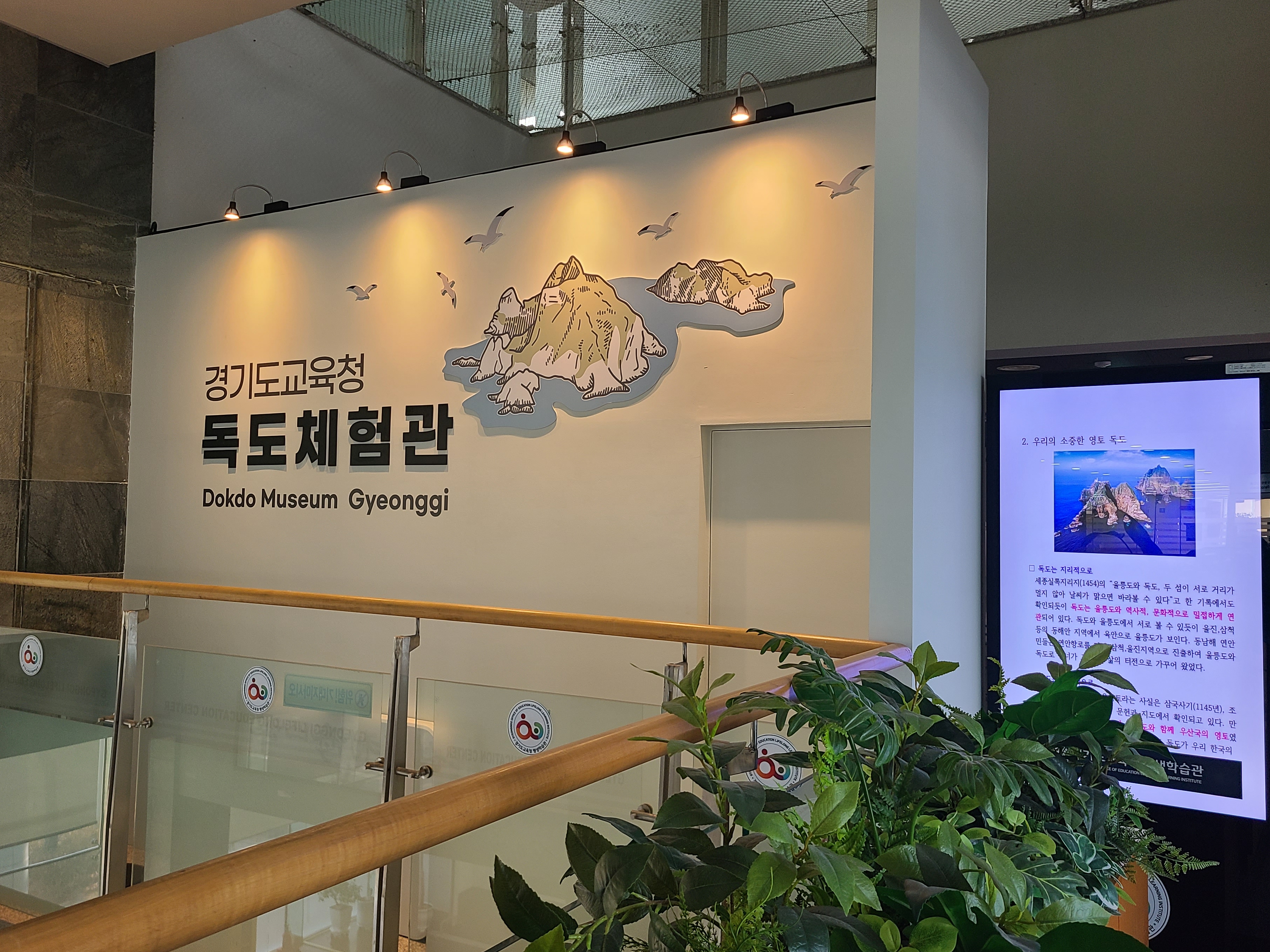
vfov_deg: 48.2
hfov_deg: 61.6
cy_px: 489
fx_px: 1064
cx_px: 595
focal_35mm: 29
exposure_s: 1/60
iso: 80
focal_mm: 5.4
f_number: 1.8
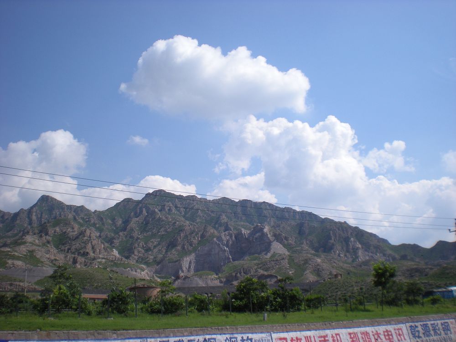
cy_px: 171
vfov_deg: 37.7
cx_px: 228
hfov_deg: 49.0
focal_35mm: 38
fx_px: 501
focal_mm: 6.3
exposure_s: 1/842
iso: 64
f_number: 4.6
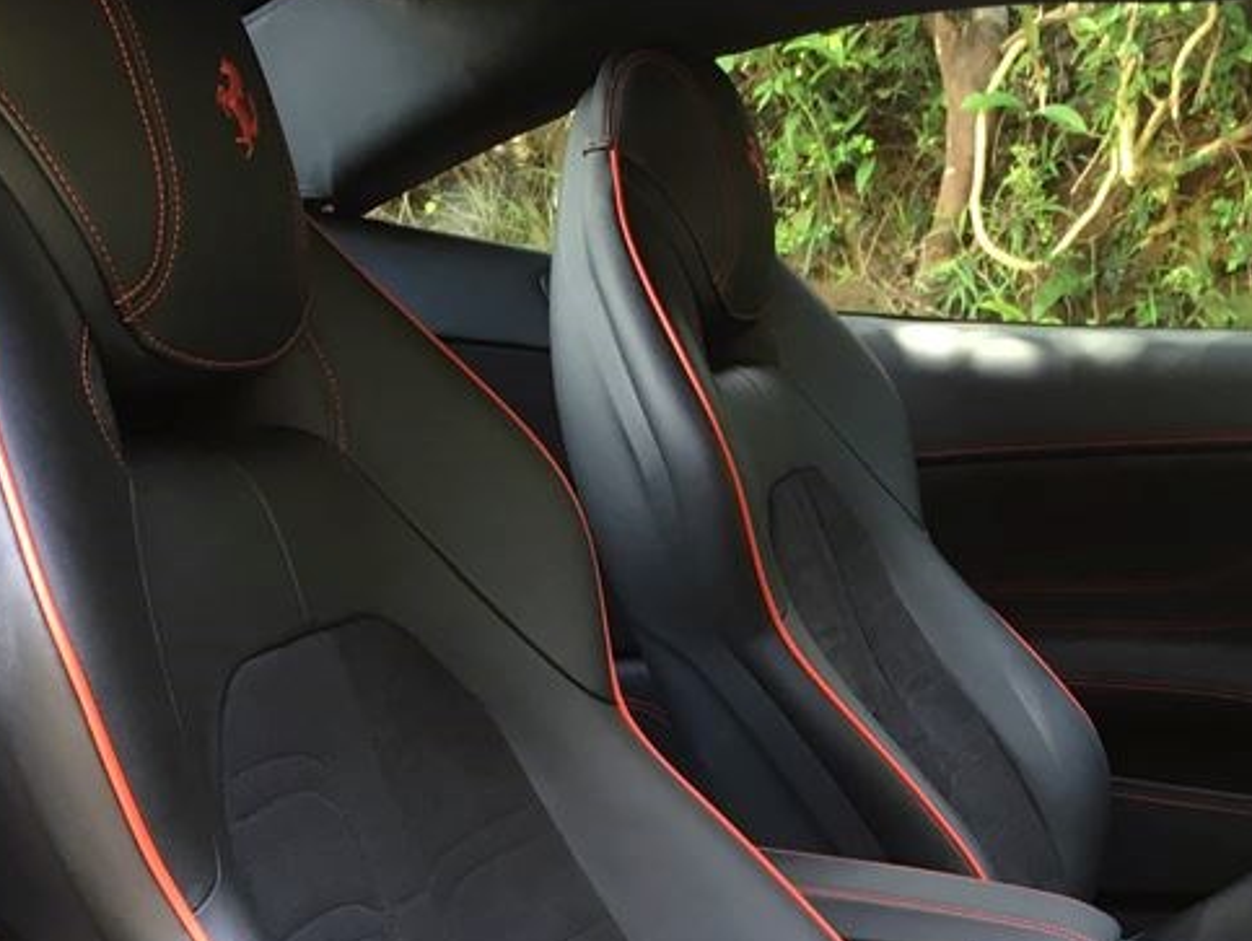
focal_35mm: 60
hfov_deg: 31.3
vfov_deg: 23.6
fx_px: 2172
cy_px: 894
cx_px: 1014
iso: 64
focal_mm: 4.15
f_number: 2.2
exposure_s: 1/33
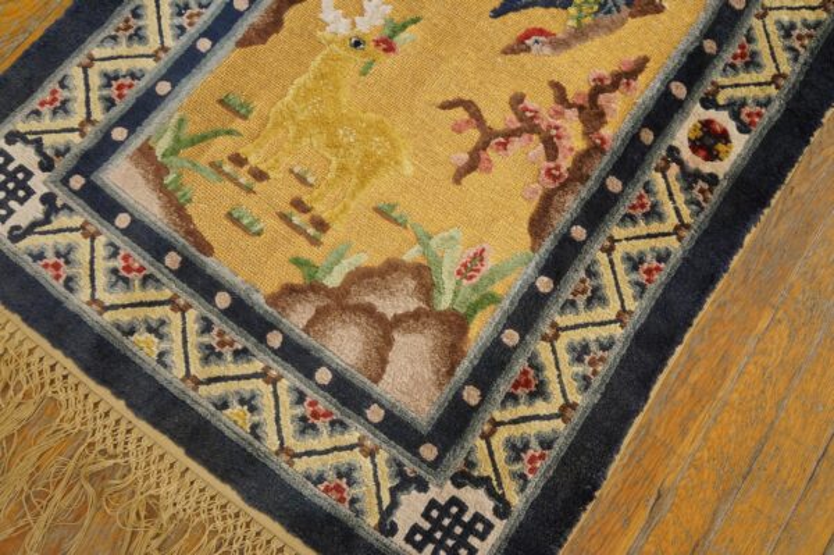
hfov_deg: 59.5
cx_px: 417
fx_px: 729
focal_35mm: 32
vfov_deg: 41.6
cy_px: 278
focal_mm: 21
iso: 1000
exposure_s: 1/60
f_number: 4
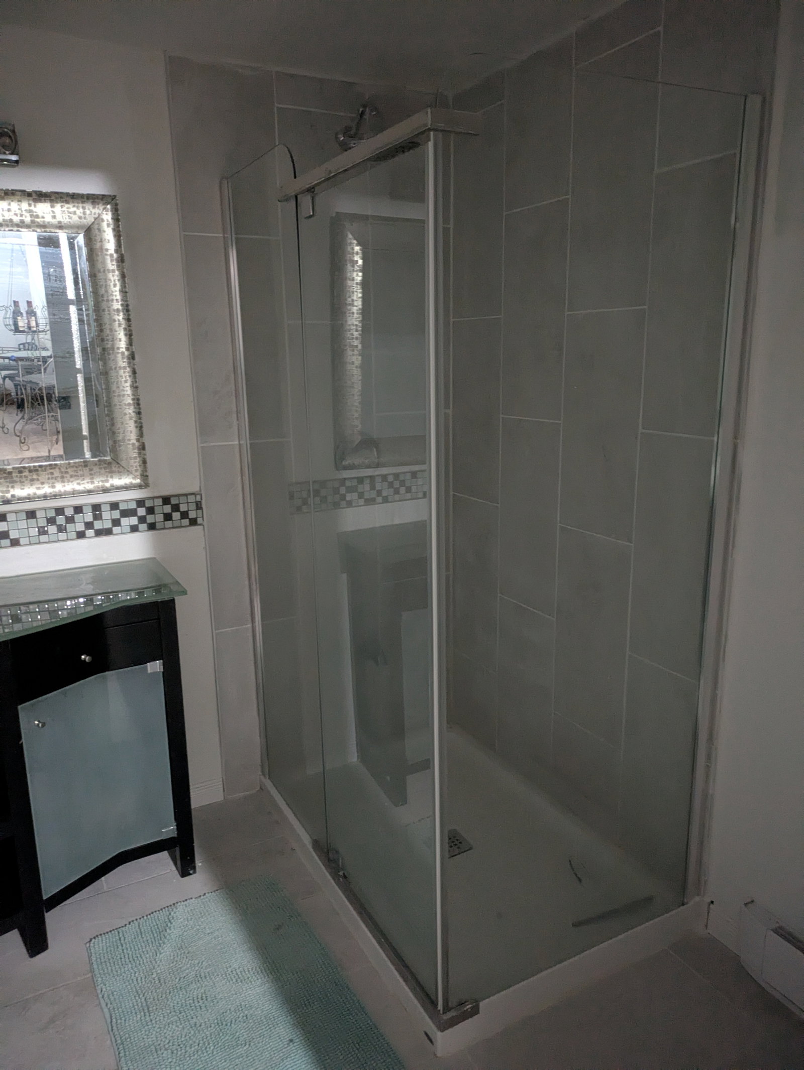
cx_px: 402
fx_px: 774
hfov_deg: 54.9
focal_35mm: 25
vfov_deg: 69.4
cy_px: 535
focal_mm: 5.43
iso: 2710
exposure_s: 1/15
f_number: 1.89
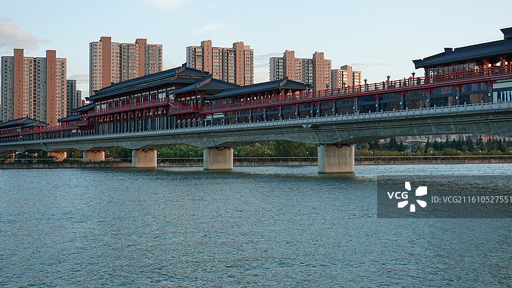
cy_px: 114
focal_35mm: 63
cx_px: 260
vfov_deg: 19.1
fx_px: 855
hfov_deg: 33.3
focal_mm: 21.56
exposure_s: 1/100
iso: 125
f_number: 4
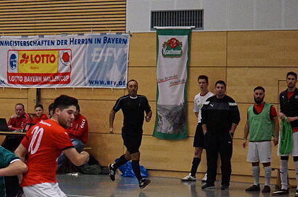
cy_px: 195
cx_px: 49
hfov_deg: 10.7
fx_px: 1587
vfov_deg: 7.1
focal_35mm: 192
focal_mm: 50
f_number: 2
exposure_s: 1/1600
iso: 3200
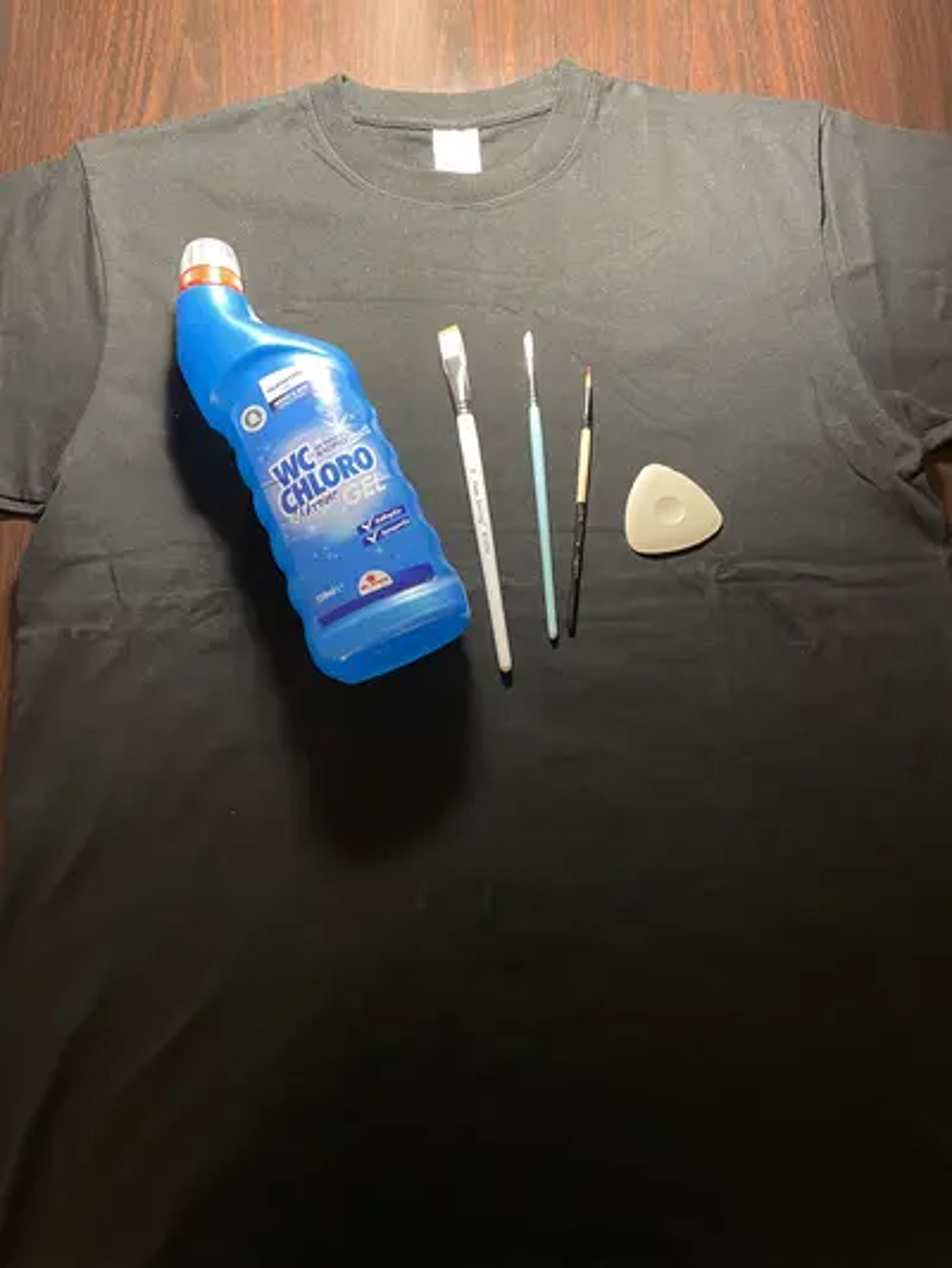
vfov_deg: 67.3
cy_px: 634
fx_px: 953
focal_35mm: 26
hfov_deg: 53.1
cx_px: 476
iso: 400
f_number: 1.6
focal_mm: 4.2
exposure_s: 1/33
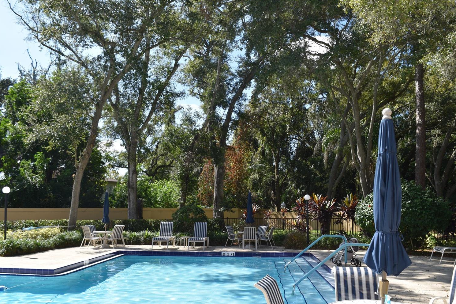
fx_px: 367
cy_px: 159
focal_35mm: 29
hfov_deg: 63.7
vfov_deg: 44.9
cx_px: 236
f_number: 8
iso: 100
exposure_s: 1/200
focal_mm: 18
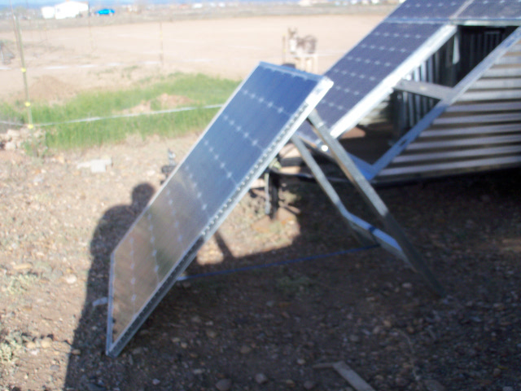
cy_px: 196
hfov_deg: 52.6
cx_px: 260
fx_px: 527
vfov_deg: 40.7
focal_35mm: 35
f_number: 3
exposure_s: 1/640
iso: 80
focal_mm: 6.3
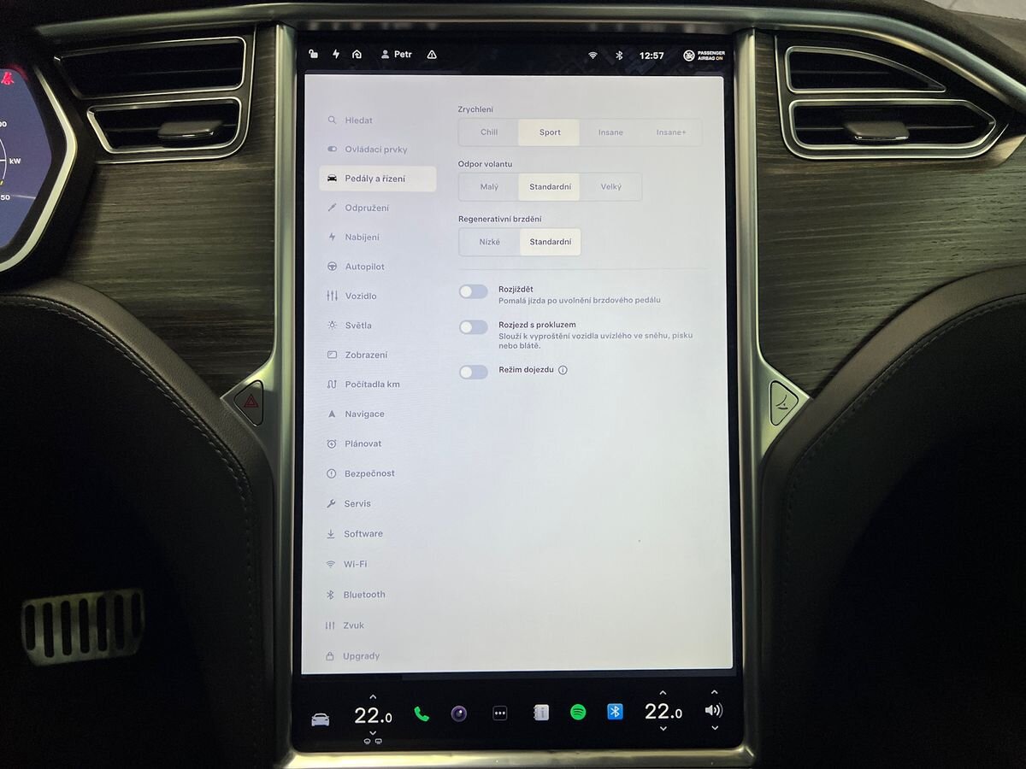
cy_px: 384
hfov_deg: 67.3
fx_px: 771
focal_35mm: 26
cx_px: 513
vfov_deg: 53.1
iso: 125
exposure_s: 1/101
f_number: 1.5
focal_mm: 5.7
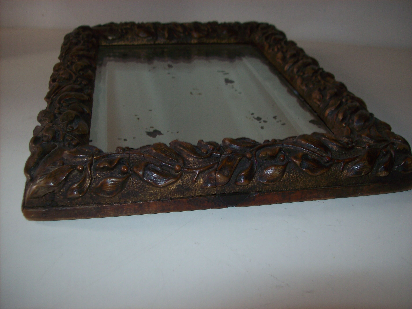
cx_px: 206
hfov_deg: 51.4
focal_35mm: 36
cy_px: 154
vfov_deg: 39.6
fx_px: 428
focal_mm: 6
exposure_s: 1/64
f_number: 2.7
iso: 80
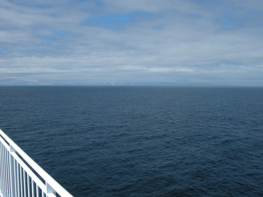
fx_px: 266
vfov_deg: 40.7
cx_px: 132
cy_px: 98
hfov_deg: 52.6
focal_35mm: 35
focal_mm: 7.5
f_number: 6.8
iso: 100
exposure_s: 1/425
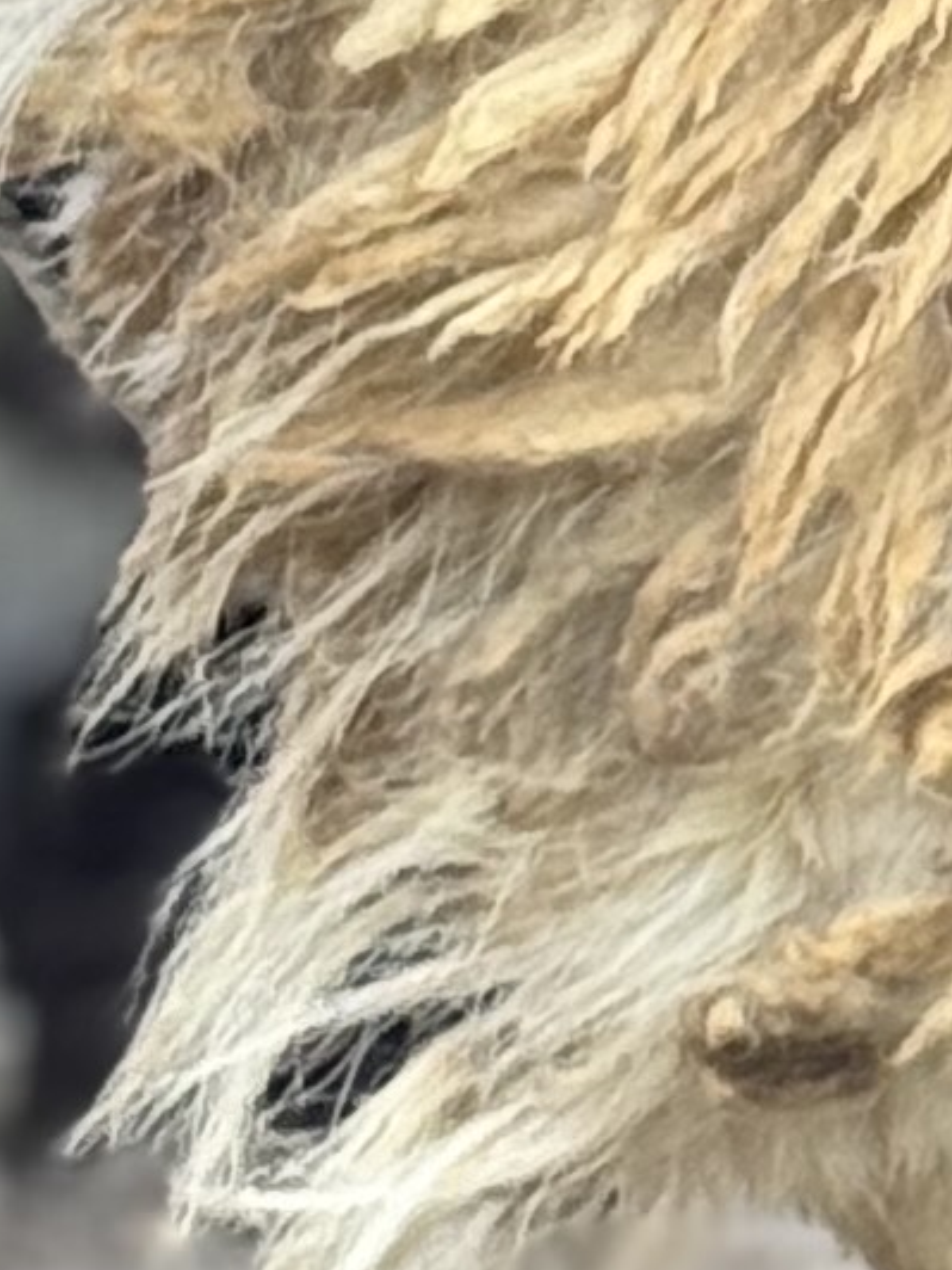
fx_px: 13348
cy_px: -430
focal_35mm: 364
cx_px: 2271
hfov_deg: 4.0
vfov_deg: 5.4
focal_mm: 6.76
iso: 160
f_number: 1.78
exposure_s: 1/60
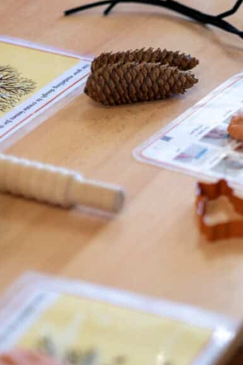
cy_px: 171
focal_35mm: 150
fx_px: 1519
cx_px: 155
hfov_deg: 9.1
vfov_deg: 13.7
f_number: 1.2
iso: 125
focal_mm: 56
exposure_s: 1/100
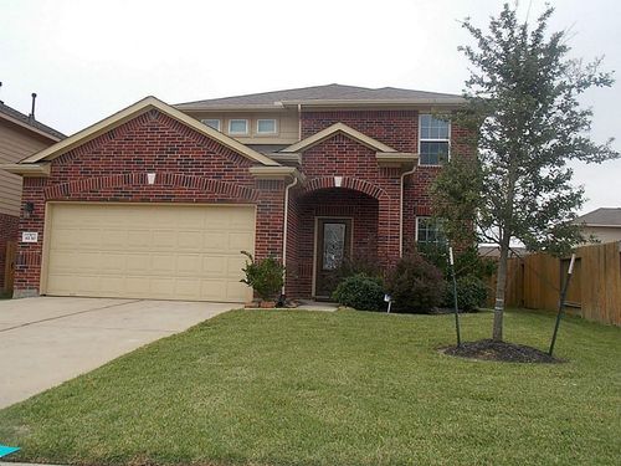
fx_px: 538
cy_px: 233
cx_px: 310
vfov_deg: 46.8
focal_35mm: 30
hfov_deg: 60.0
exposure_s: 1/320
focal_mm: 5.3
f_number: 3.3
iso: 80
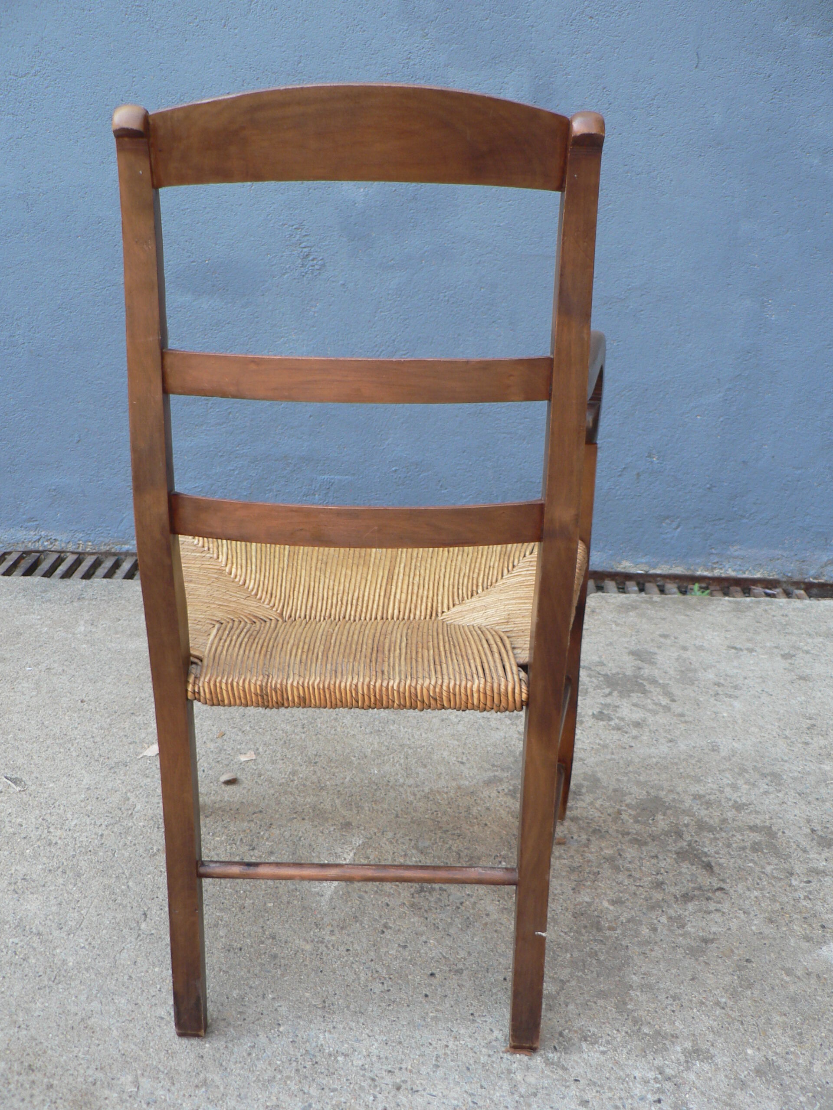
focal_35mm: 36
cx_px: 416
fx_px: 1155
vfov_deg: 51.4
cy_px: 555
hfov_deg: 39.7
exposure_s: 1/60
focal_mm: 6
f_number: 2.8
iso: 80
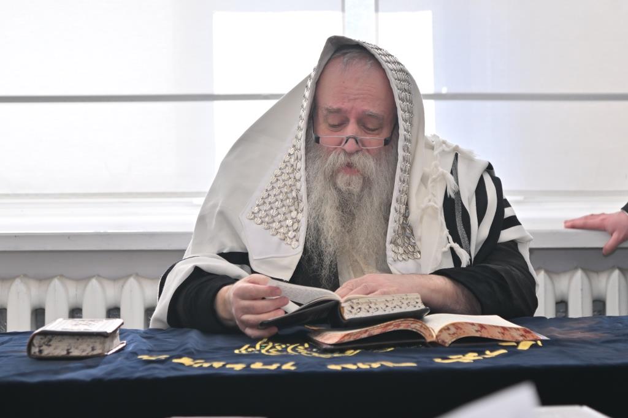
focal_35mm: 180
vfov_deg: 7.6
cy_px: 209
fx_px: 3139
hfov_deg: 11.4
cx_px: 314
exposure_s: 1/125
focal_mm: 120
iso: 64
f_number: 4
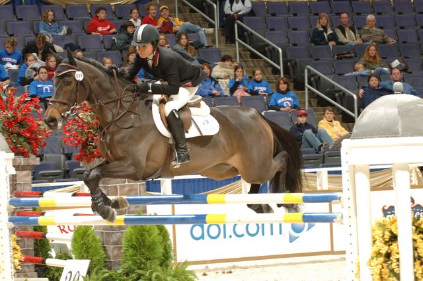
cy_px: 140
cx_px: 212
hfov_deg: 11.4
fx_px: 2112
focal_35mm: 180
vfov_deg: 7.6
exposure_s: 1/250
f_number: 5.6
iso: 200
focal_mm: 120
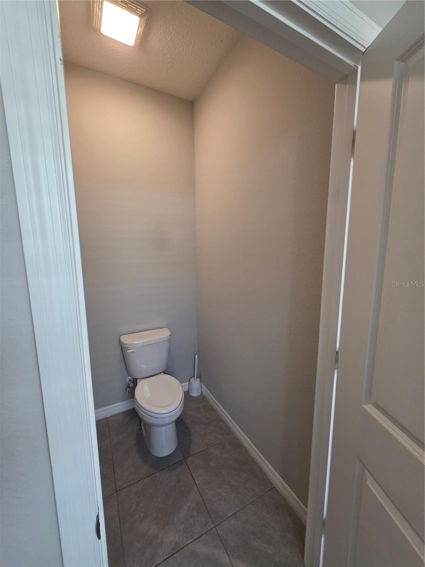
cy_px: 284
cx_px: 212
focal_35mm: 13
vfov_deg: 106.2
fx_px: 213
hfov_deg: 89.9
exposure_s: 1/60
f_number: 1.9
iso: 250
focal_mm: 2.2
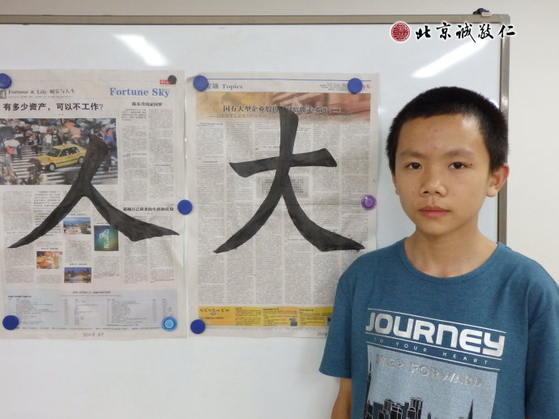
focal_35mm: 30
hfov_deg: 60.0
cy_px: 210
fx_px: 484
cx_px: 280
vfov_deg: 46.8
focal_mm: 5.5
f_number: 3.3
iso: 800
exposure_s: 1/60
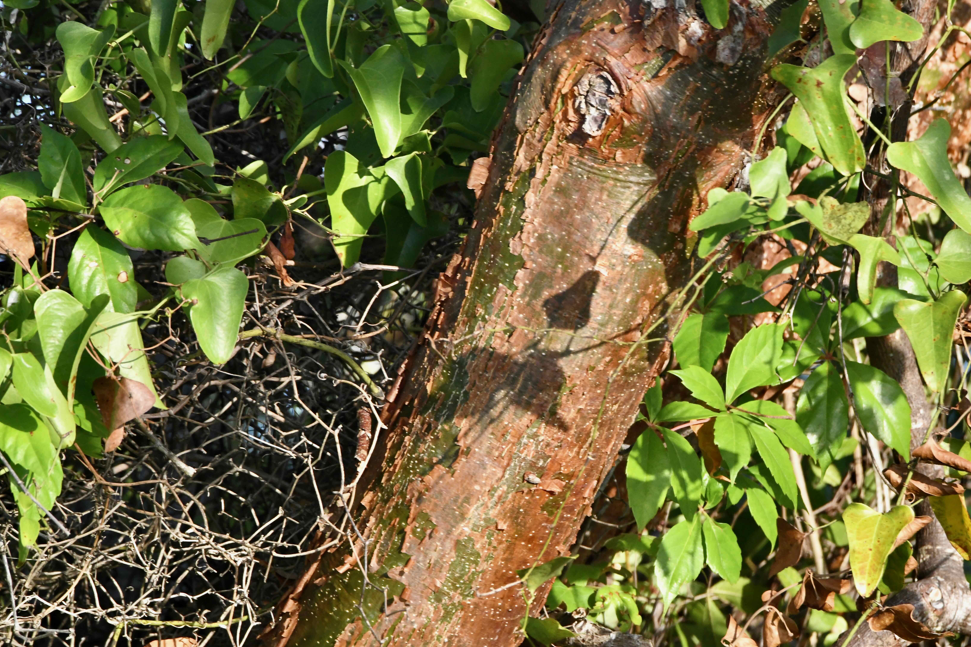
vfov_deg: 2.3
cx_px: 485
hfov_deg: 3.4
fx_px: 16209
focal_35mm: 601
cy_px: 324
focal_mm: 600
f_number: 14
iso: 4000
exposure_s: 1/800
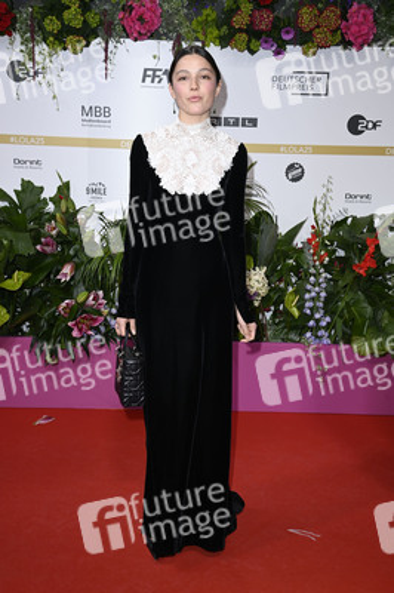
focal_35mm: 48
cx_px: 197
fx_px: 789
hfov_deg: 28.0
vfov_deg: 41.1
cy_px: 296
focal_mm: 48
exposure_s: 1/250
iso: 640
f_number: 6.3
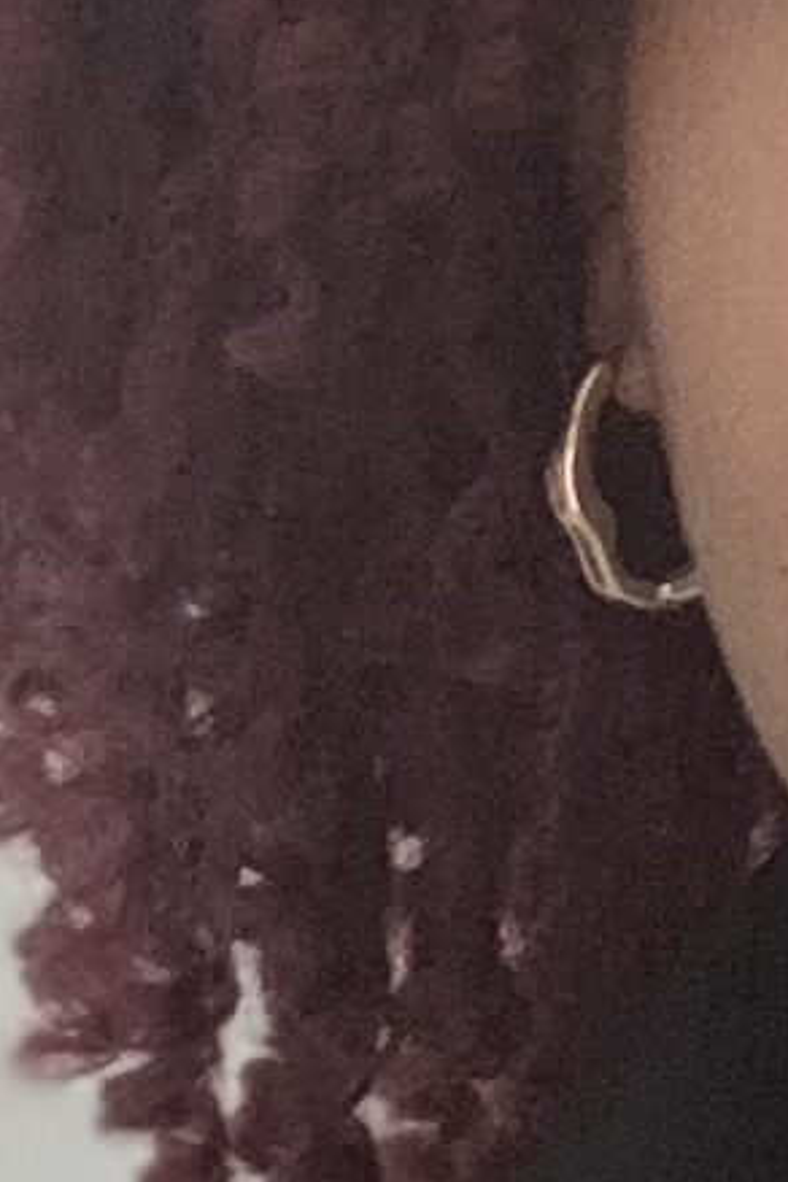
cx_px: 1438
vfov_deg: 9.3
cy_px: -43
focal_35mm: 220
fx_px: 7223
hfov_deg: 6.1
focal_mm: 2.69
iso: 25
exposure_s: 1/60
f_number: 1.9
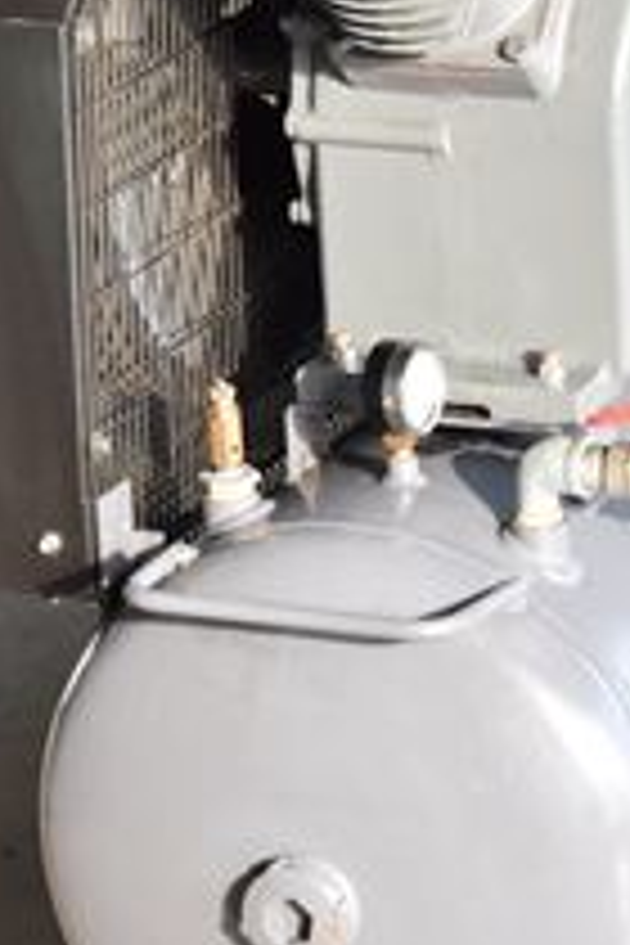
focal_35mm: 196
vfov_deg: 10.5
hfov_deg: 7.0
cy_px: 284
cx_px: 320
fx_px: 5150
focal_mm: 55
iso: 1250
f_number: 6.3
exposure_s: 1/320
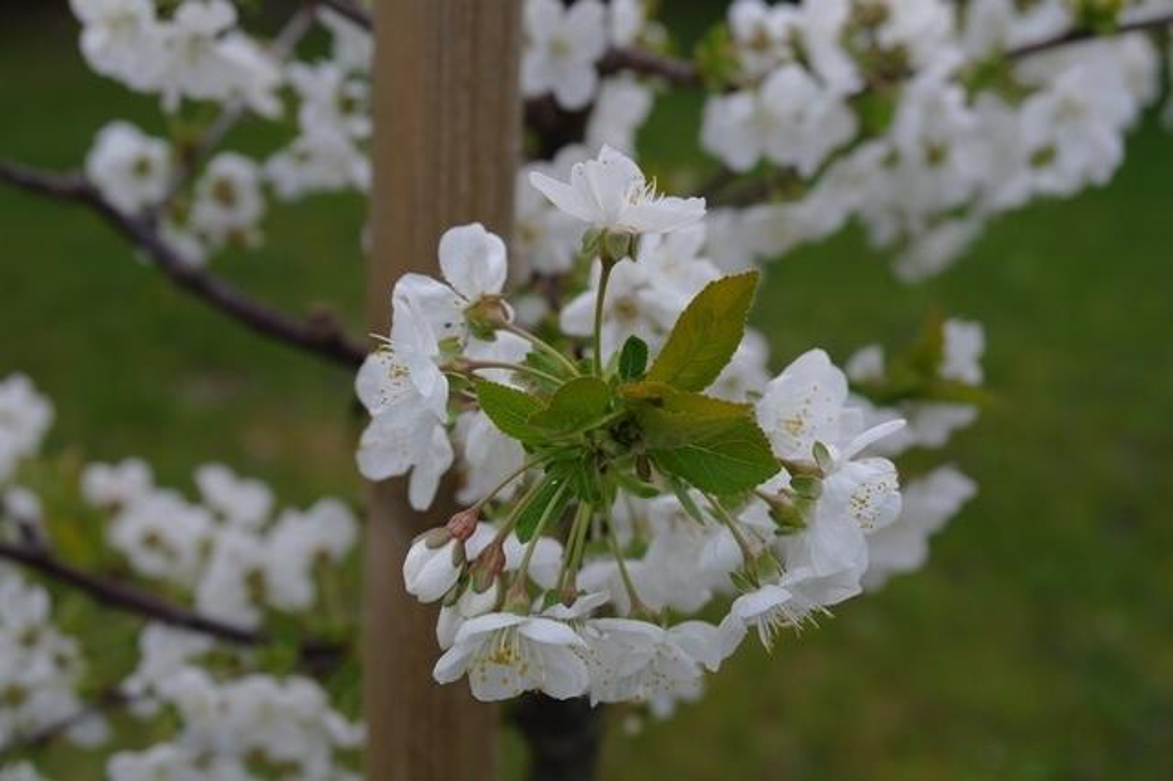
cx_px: 586
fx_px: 1889
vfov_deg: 23.4
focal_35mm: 58
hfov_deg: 34.5
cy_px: 390
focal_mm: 38
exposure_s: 1/200
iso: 100
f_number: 6.3
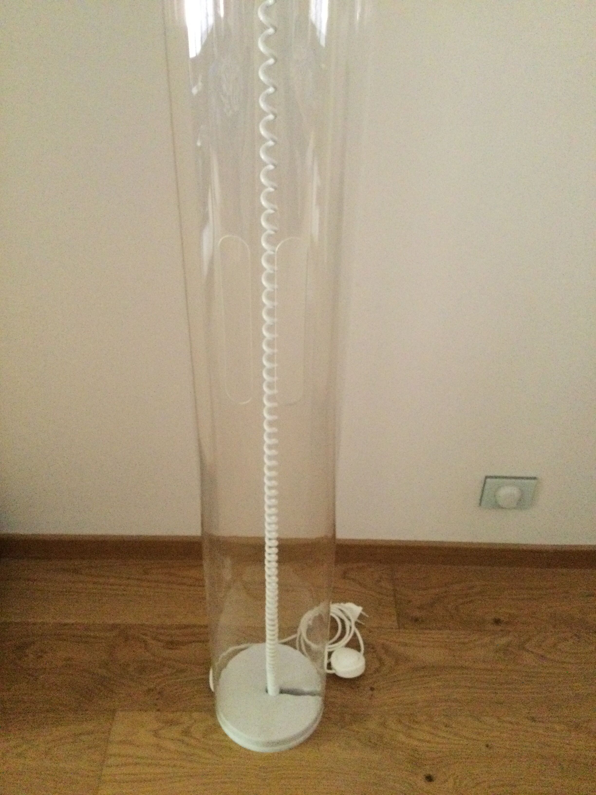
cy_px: 398
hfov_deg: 45.4
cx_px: 298
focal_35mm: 31
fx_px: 712
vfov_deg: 58.4
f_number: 2.4
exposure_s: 1/17
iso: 320
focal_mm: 3.3
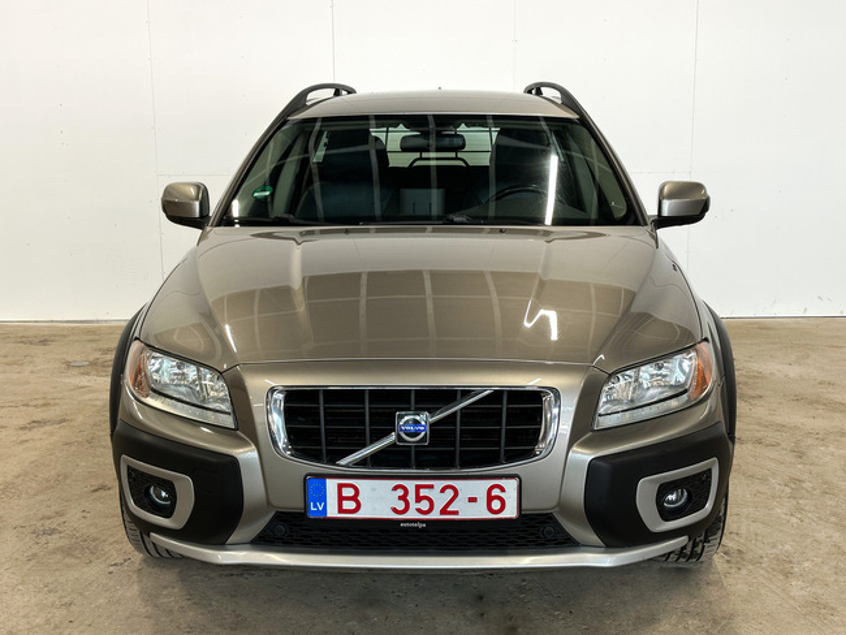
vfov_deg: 30.3
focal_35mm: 48
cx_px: 423
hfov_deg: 39.6
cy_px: 318
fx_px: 1174
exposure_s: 1/50
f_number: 1.8
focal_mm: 6.86
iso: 100
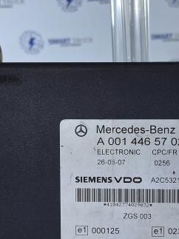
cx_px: 138
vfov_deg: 33.7
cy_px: 137
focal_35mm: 57
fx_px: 393
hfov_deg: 25.3
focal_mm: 5.54
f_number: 1.8
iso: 100
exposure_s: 1/50
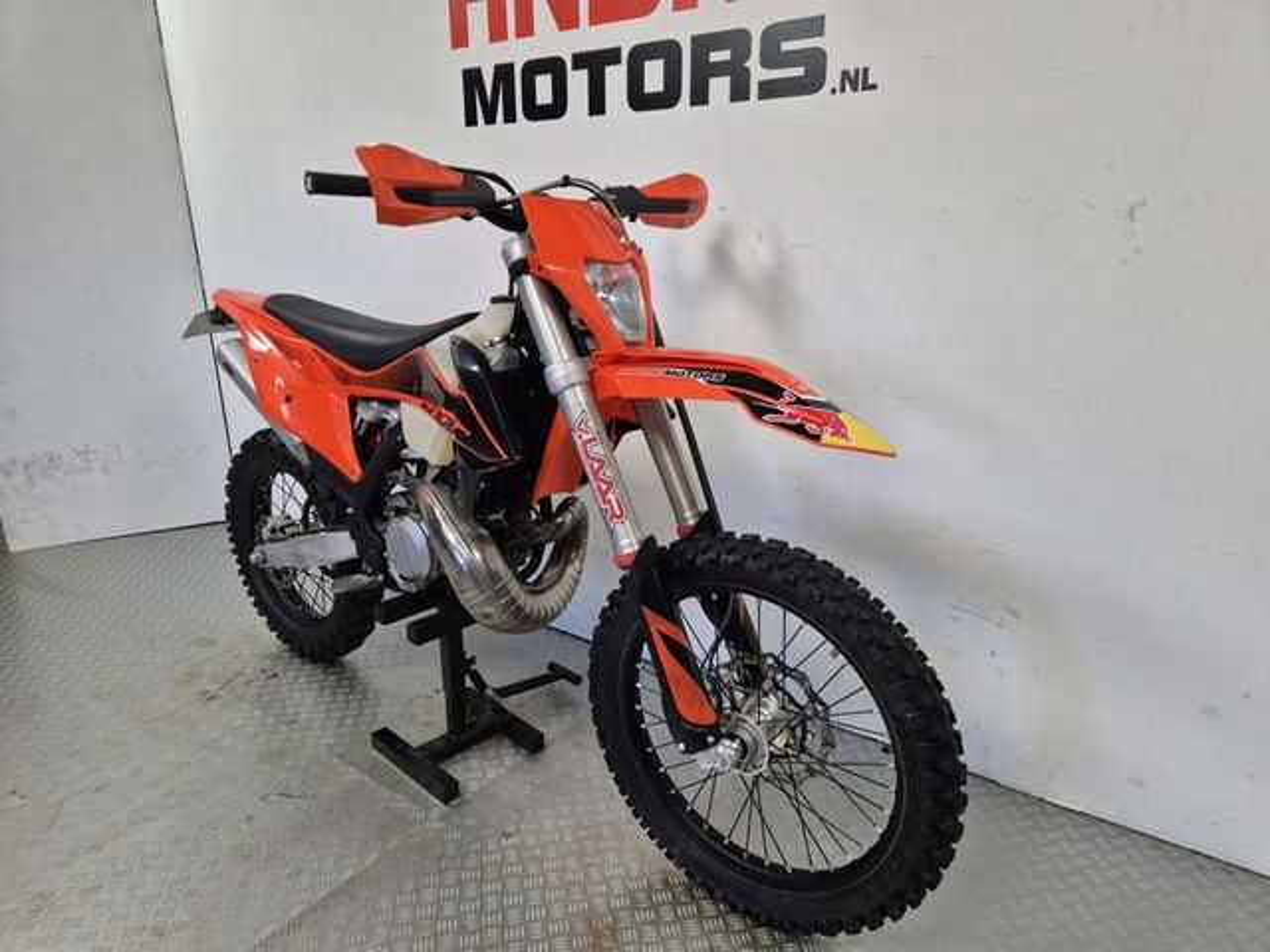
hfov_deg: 73.9
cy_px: 476
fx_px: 844
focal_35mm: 23
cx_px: 635
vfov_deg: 58.9
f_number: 1.8
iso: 200
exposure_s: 1/100
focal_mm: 5.4
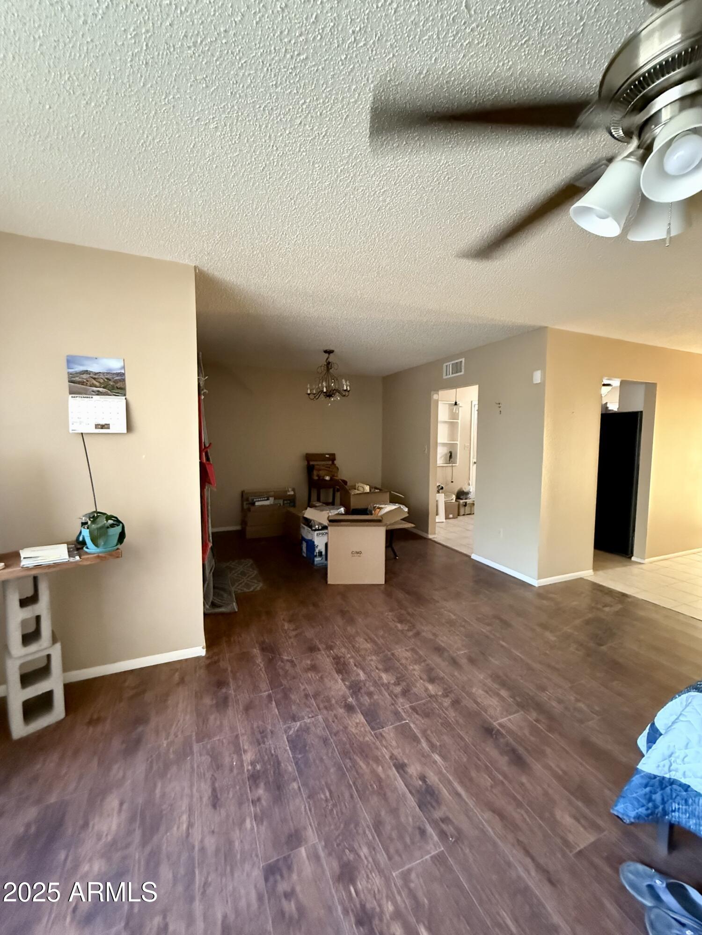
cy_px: 468
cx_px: 351
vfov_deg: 102.1
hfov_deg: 85.7
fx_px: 379
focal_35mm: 14
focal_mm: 2.22
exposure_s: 1/42
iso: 1250
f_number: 2.2
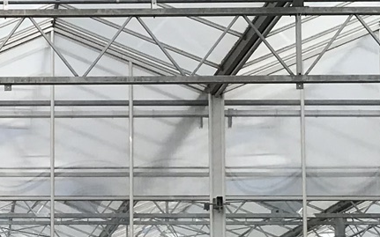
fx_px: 1460
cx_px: -58
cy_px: 266
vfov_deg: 9.2
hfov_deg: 14.4
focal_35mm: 141
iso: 20
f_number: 1.8
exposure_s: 1/4167
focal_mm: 3.99
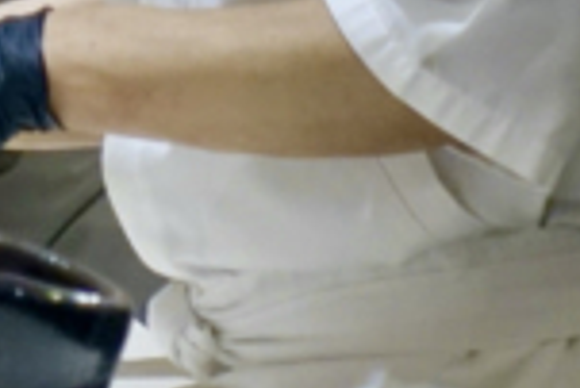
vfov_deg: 2.9
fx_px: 7708
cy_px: -590
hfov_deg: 4.3
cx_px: -338
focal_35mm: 478
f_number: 2.8
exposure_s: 1/80
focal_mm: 25.7
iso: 640
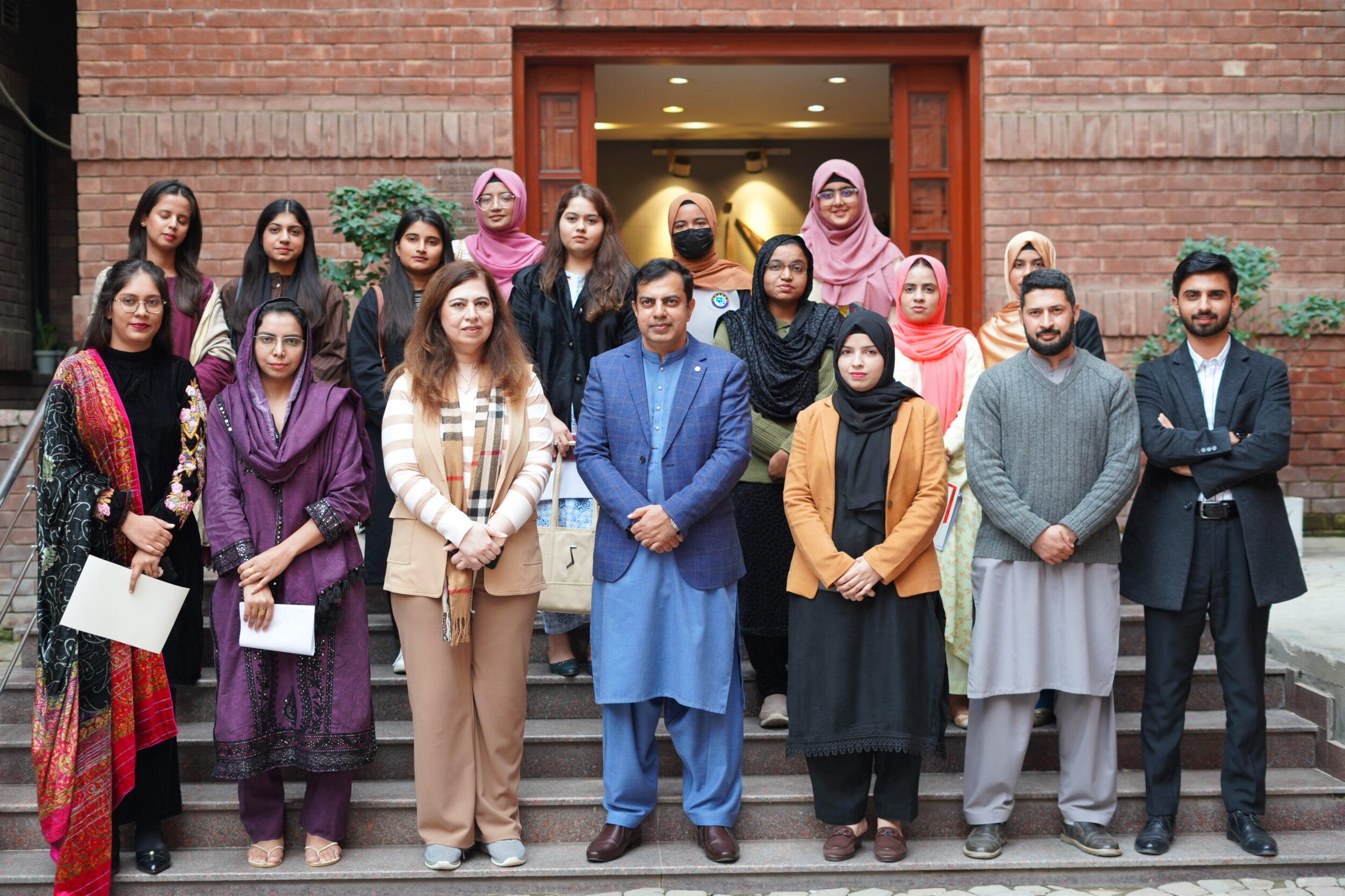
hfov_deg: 38.9
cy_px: 455
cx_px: 666
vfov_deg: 26.5
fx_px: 1905
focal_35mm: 51
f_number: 2.8
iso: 400
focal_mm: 50
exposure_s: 1/160
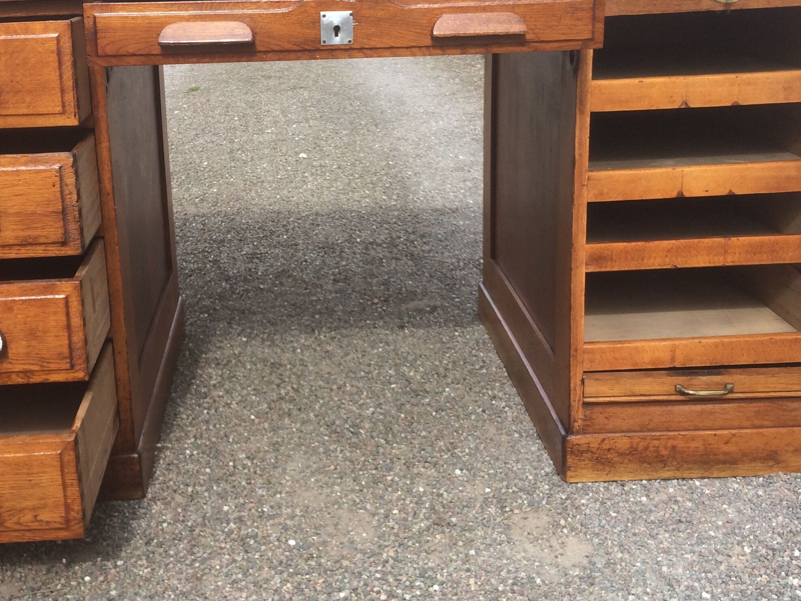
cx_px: 289
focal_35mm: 48
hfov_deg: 39.3
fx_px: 1111
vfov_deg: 30.0
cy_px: 197
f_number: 2.2
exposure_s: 1/507
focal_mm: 4.15
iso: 32
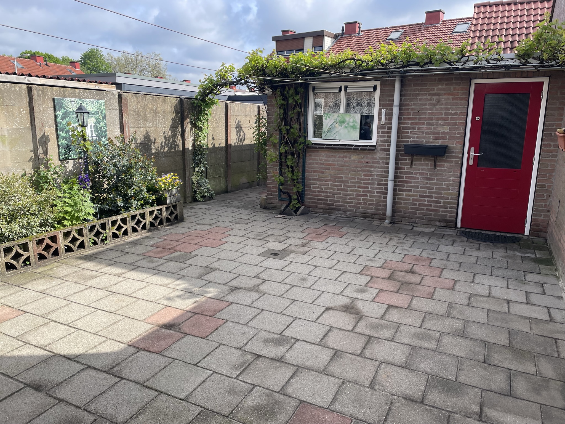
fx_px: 424
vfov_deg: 53.1
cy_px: 212
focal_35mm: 26
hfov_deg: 67.3
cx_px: 282
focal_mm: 4.2
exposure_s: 1/1401
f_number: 1.6
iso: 32
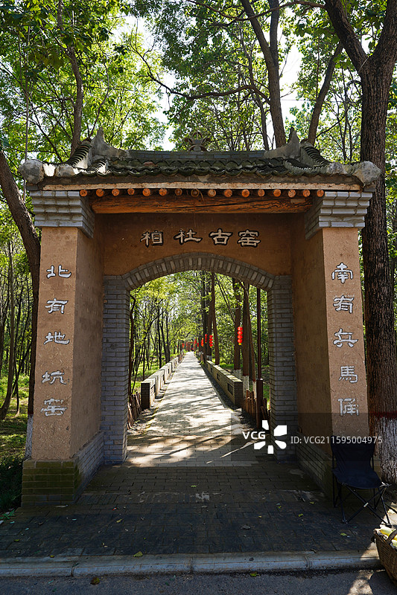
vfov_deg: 73.8
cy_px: 298
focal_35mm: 24
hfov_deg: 53.1
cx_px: 198
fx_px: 397
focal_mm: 24
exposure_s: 1/100
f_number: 6.3
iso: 100
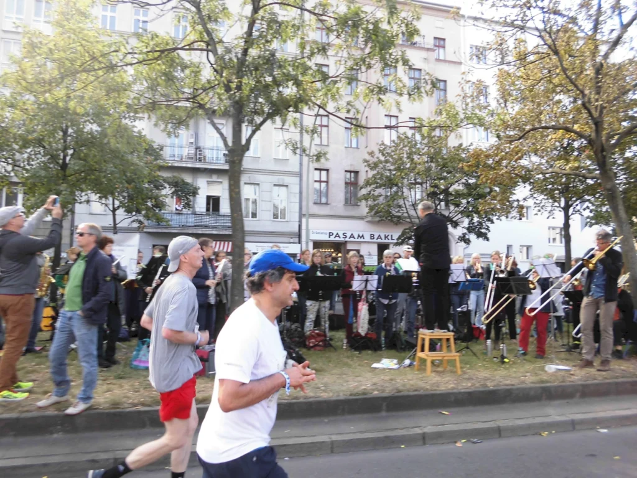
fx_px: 478
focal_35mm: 26
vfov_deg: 53.1
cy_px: 239
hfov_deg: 67.3
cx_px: 318
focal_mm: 4.6
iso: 64
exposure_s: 1/100
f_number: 3.2
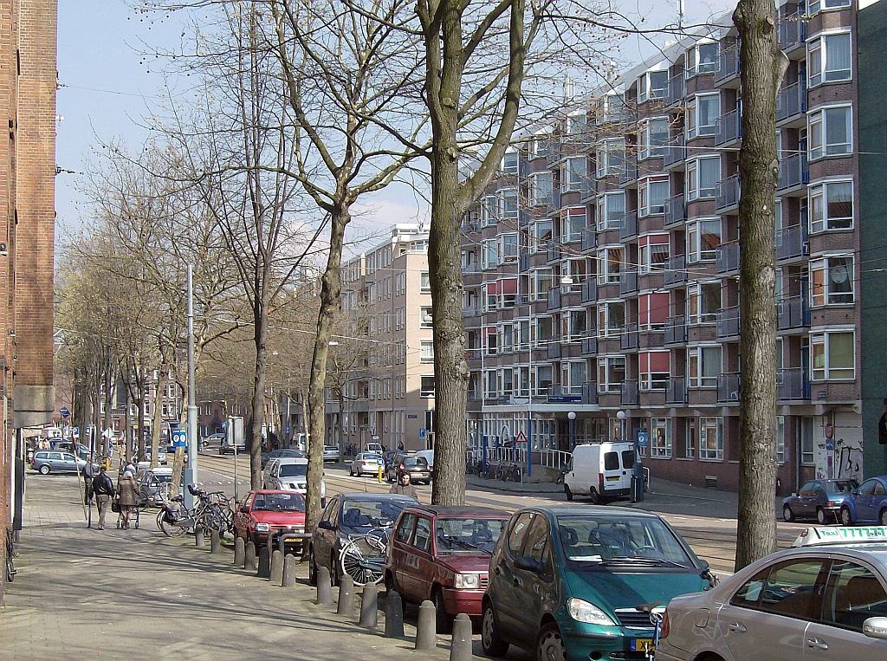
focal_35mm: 70
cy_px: 330
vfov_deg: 20.9
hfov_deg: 27.8
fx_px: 1789
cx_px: 444
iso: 100
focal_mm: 11.6
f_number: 6.2
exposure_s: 1/298
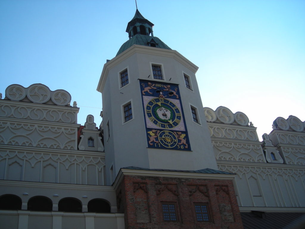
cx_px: 152
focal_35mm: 41
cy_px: 114
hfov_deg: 45.8
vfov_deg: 35.1
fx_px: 361
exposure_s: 1/183
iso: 50
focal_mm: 6.8
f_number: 6.6
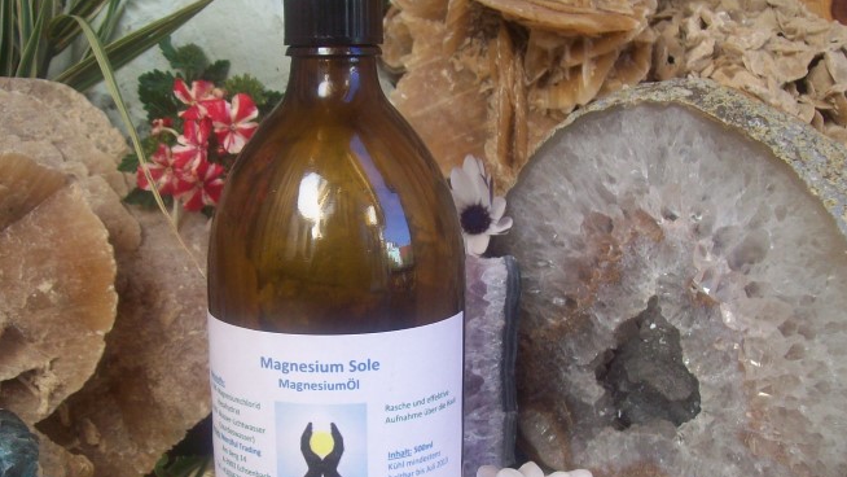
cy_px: 303
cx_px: 350
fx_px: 1078
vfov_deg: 24.8
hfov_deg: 42.7
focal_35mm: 48
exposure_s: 1/111
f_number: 2.7
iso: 80
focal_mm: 6
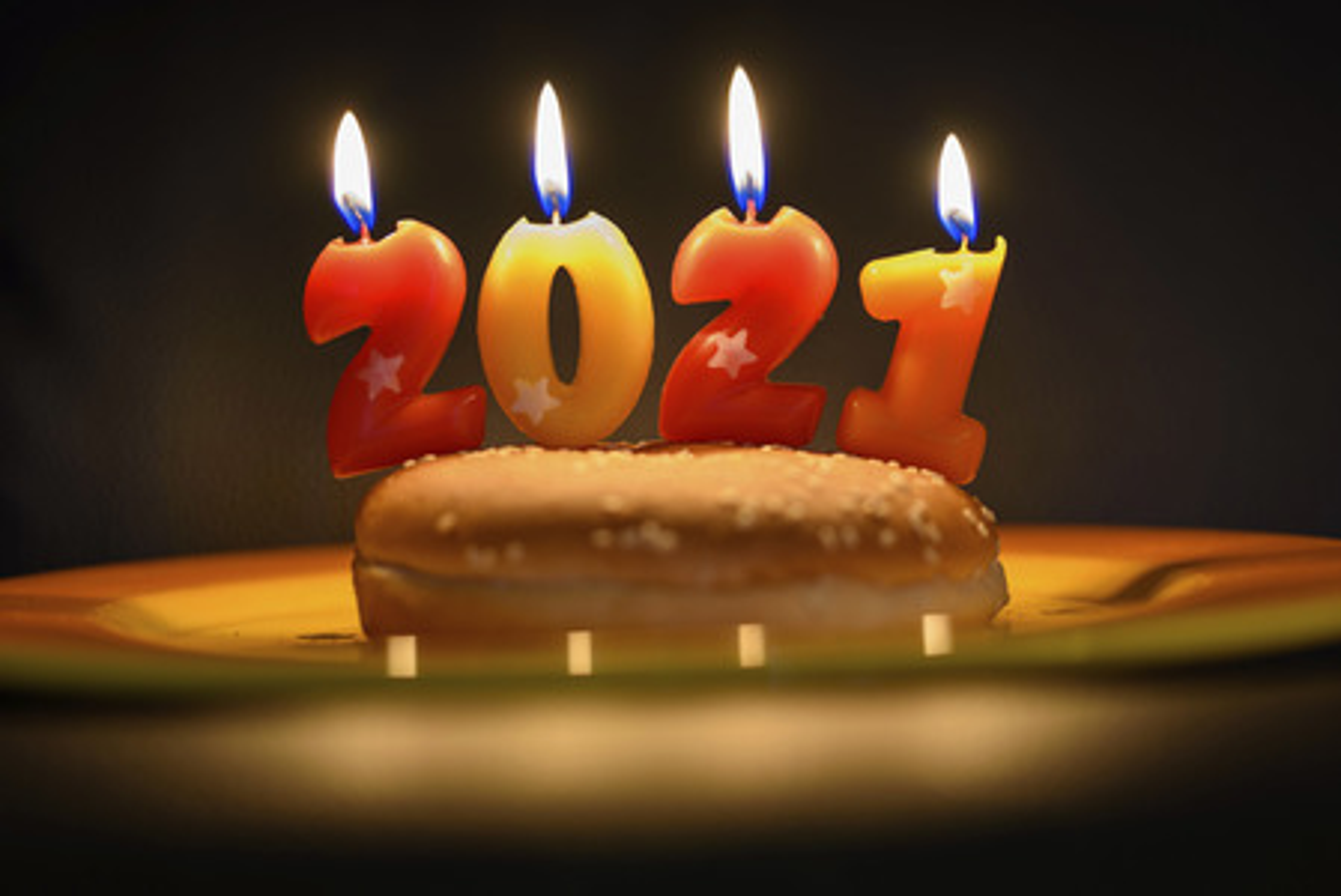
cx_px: 670
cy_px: 448
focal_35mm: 105
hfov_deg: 19.4
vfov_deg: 13.1
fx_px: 3914
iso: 100
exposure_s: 1/2.5
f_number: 3.3
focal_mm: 105
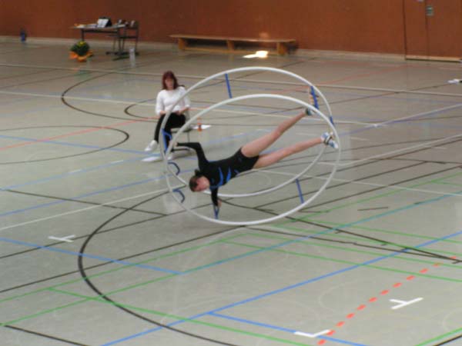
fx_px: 1748
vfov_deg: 11.3
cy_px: 173
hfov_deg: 15.1
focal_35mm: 131
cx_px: 231
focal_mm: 20
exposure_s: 1/160
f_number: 4.5
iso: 200
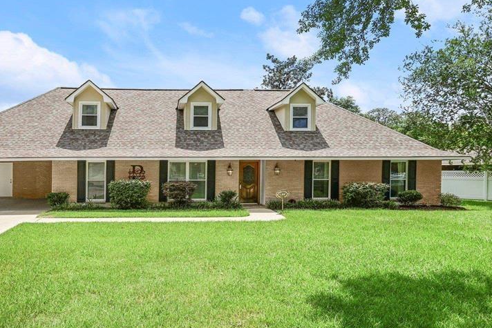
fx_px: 324
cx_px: 177
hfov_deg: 72.8
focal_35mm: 24
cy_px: 152
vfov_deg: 53.6
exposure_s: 1/250
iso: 200
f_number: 10
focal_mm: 16.5
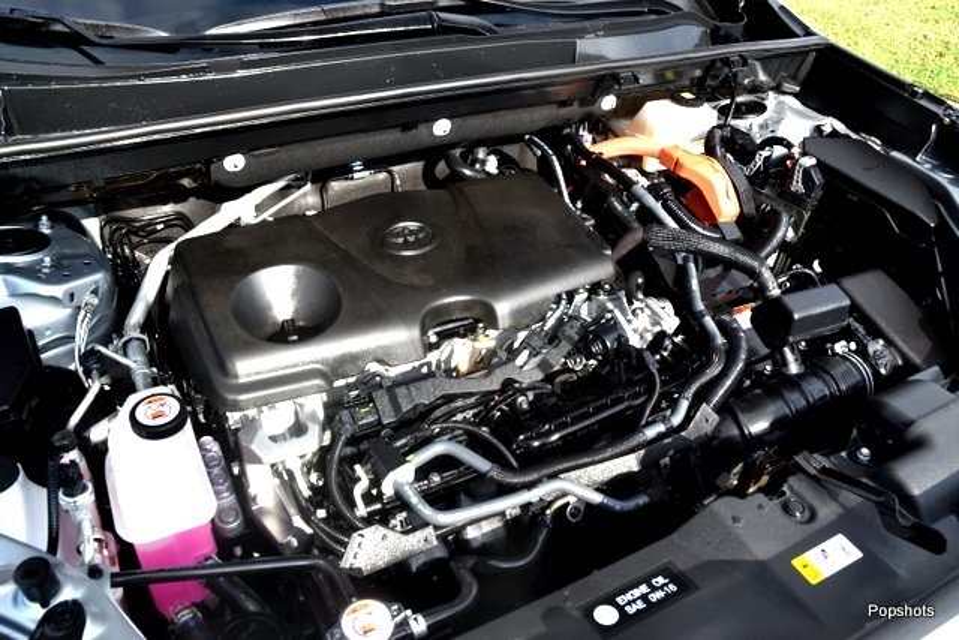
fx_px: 719
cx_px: 480
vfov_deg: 48.0
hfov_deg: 67.4
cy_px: 320
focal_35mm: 27
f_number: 8
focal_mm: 18
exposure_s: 1/250
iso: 200
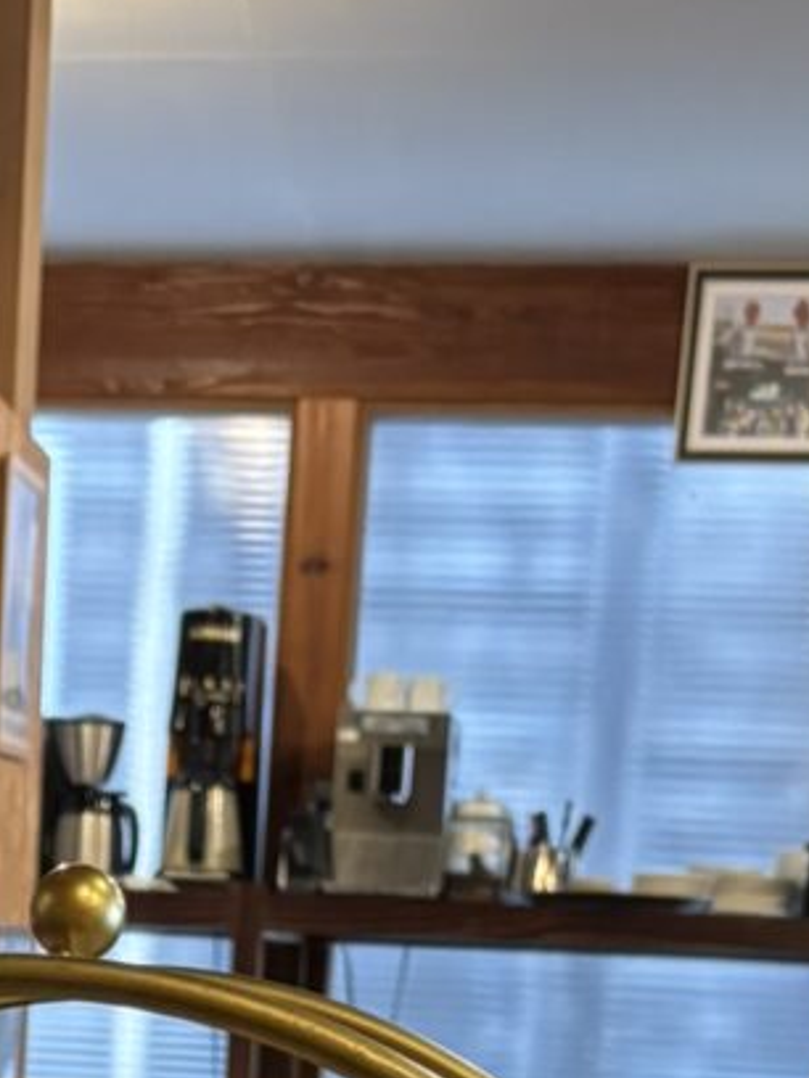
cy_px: 1805
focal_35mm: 98
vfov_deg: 17.2
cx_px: 40
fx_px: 3054
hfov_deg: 14.9
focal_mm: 5.96
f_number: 1.6
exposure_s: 1/40
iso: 400
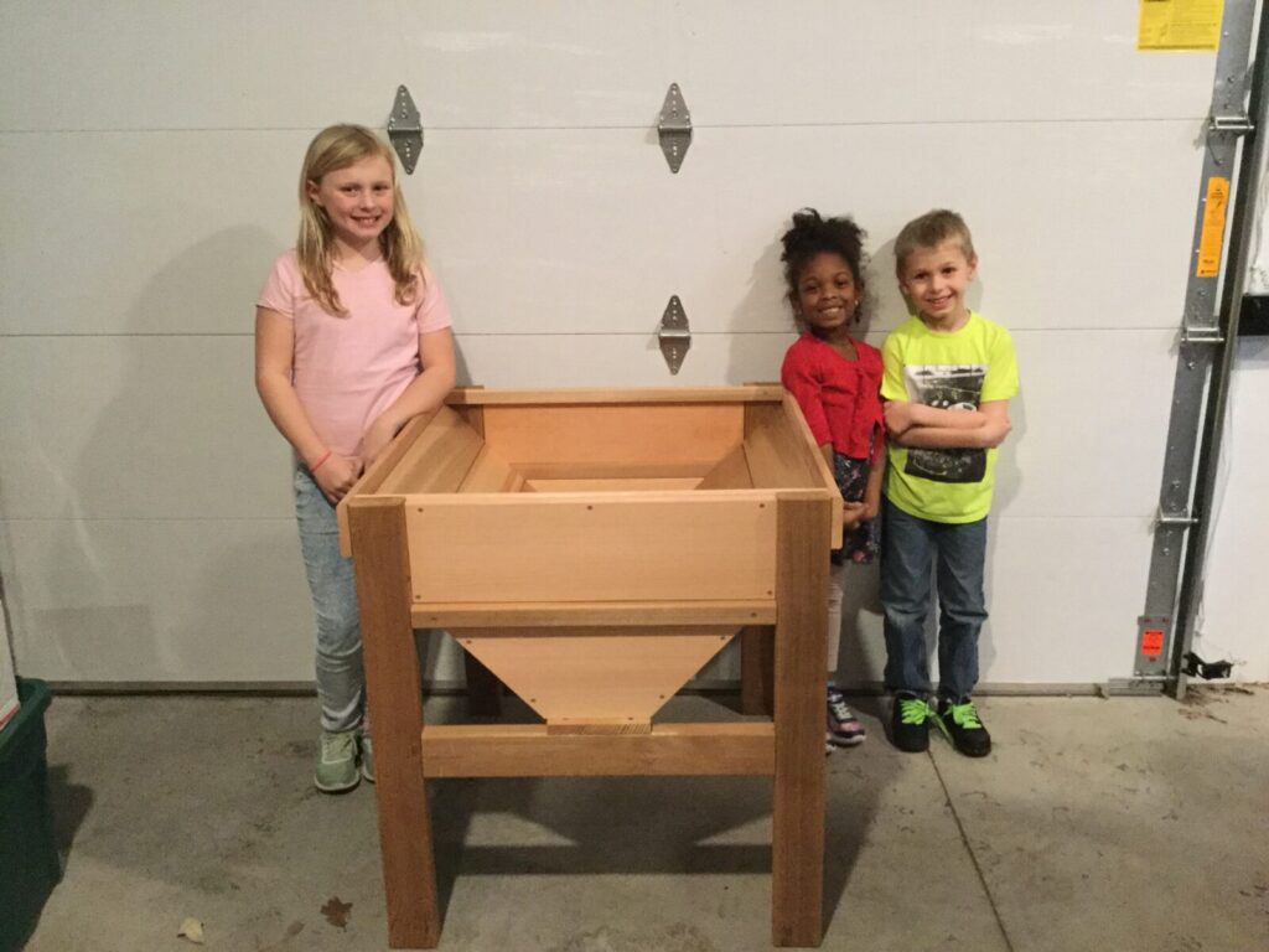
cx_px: 634
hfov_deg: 58.4
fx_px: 1136
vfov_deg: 45.4
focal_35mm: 31
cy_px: 476
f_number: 2.4
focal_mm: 3.3
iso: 320
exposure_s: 1/15
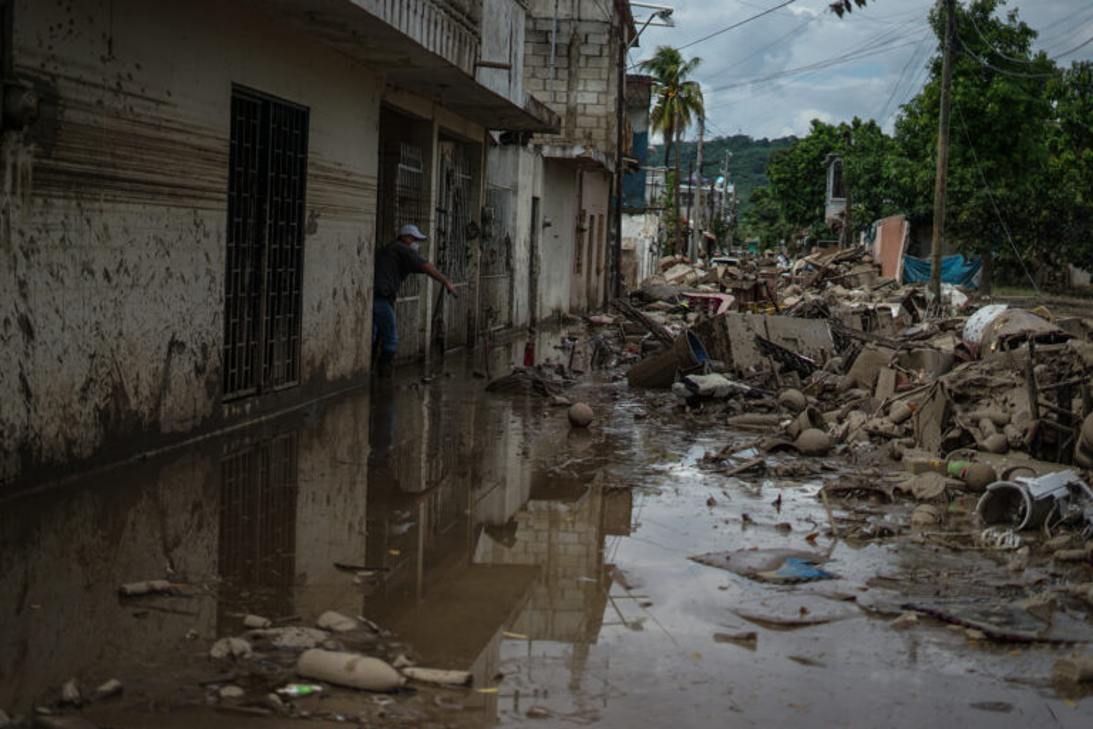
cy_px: 364
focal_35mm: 50
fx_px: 1518
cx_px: 546
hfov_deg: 39.6
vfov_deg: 27.0
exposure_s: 1/5000
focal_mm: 50
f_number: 1.8
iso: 200
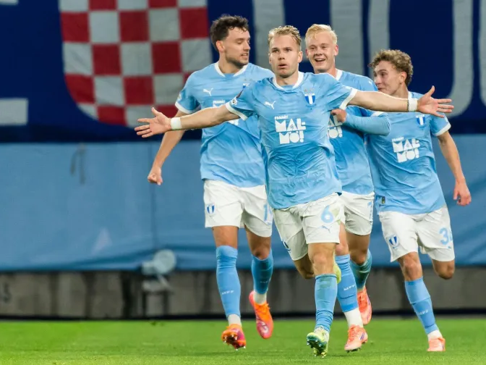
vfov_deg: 2.5
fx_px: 8396
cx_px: 272
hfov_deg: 3.3
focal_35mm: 598
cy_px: 182
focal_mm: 550
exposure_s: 1/640
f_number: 5.6
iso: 4000
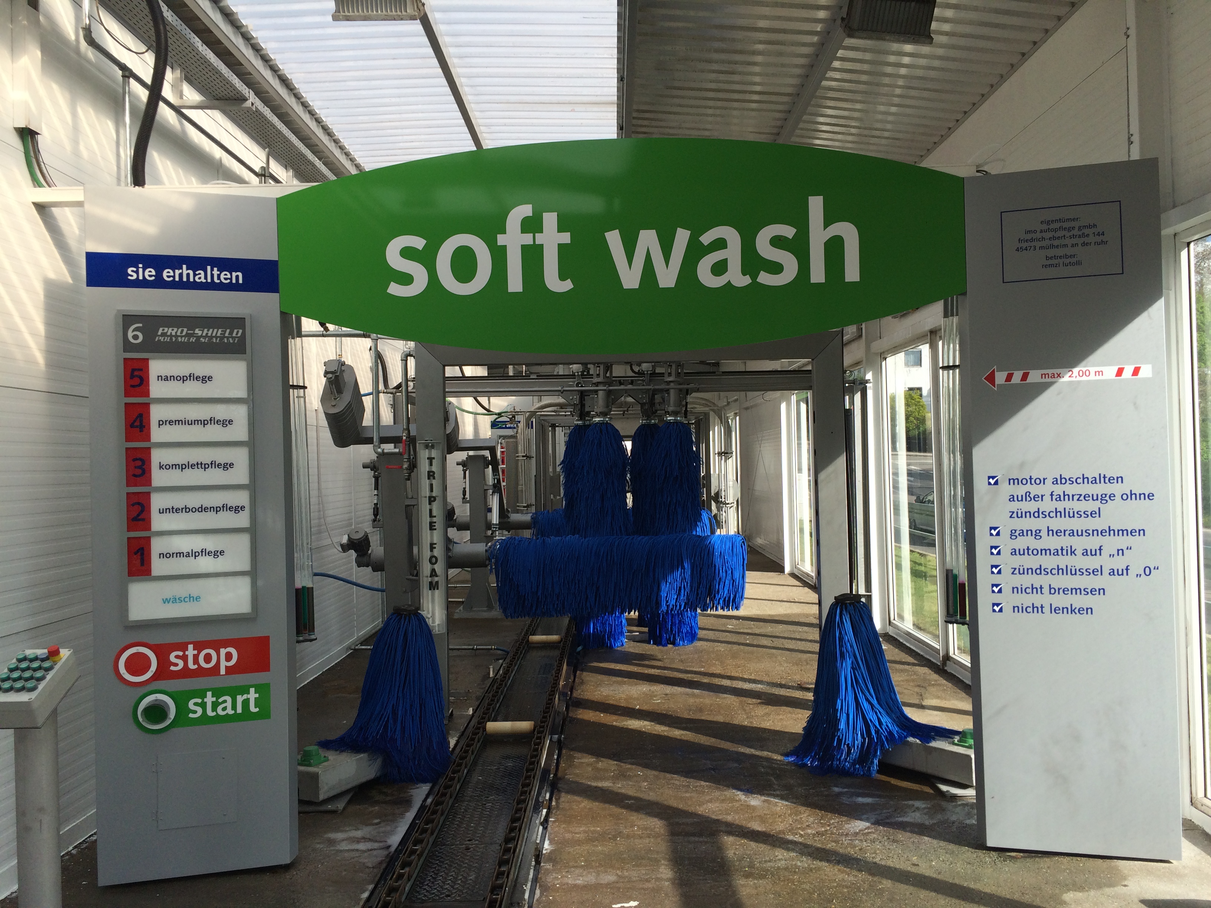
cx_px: 606
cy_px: 454
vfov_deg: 48.2
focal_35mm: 29
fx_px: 1015
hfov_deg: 61.7
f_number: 2.2
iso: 32
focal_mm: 4.15
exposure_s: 1/1325
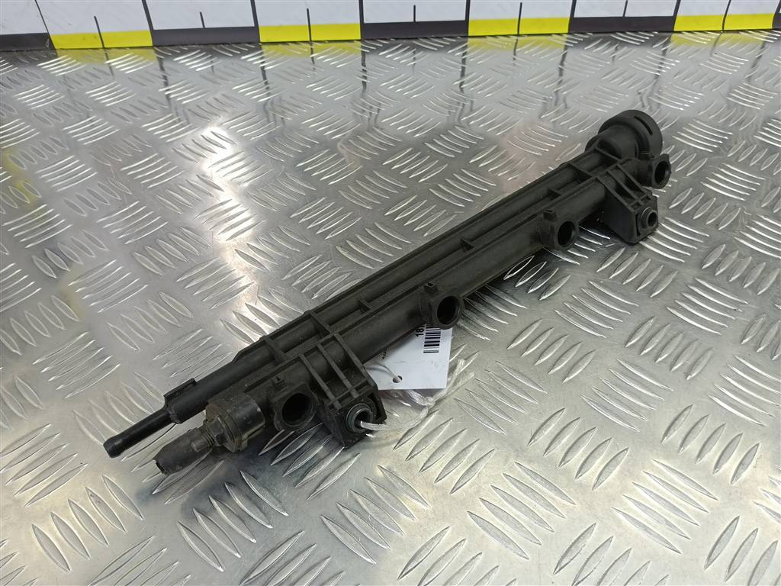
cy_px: 293
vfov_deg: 51.4
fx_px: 609
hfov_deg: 65.3
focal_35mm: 27
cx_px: 390
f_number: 1.6
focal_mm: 4.11
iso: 129
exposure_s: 1/50
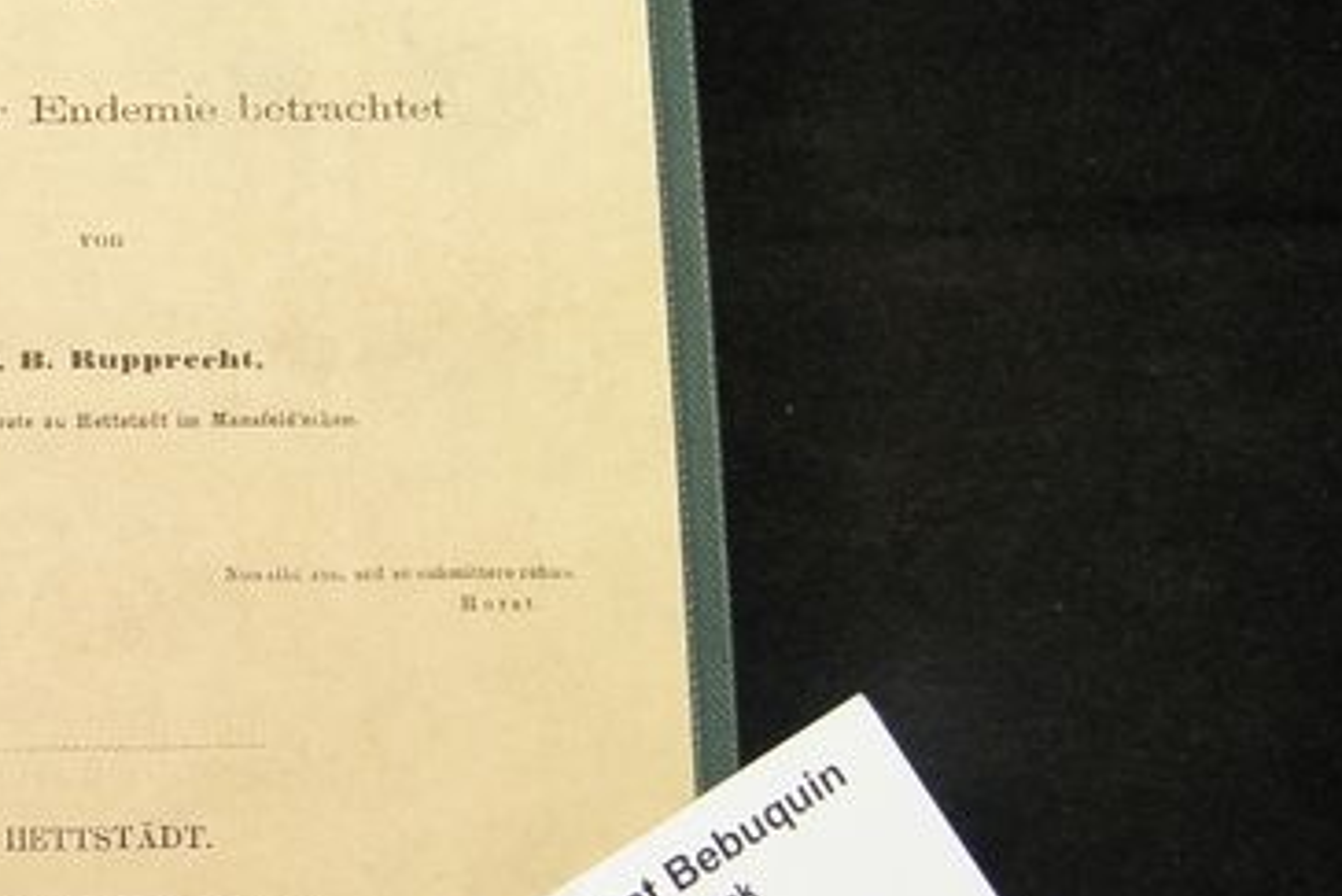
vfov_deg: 17.3
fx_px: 2946
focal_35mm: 79
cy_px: 306
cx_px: 59
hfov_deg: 24.7
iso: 200
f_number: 3.7
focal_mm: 6.4
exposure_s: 1/40
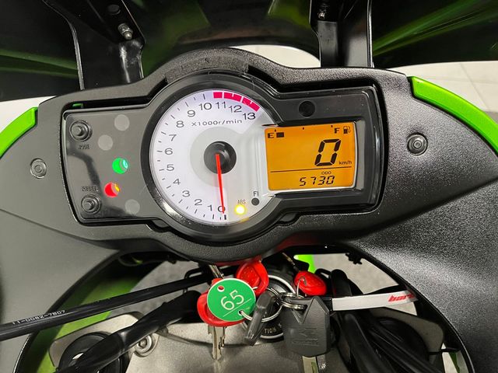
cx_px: 249
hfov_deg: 67.3
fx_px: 374
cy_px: 186
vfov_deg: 53.1
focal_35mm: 26
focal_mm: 5.1
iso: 400
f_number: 1.6
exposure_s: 1/50
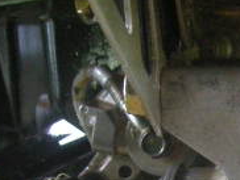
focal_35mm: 123
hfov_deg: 15.0
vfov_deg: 11.3
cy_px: 313
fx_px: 854
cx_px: 342
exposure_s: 1/19.7
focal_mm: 5.7
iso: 400
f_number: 2.8
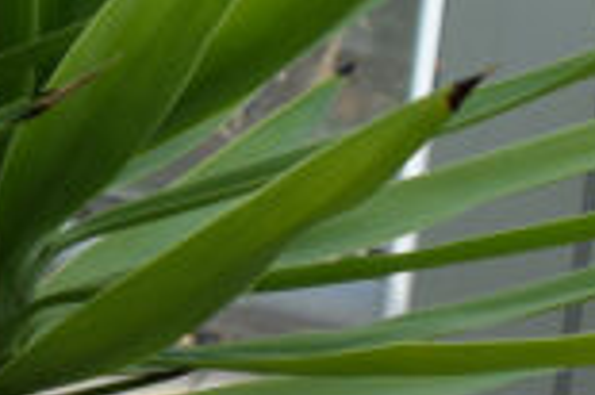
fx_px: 3558
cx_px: -488
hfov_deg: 9.1
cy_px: 58
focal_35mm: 215
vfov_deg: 6.4
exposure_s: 1/250
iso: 320
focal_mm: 29
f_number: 8
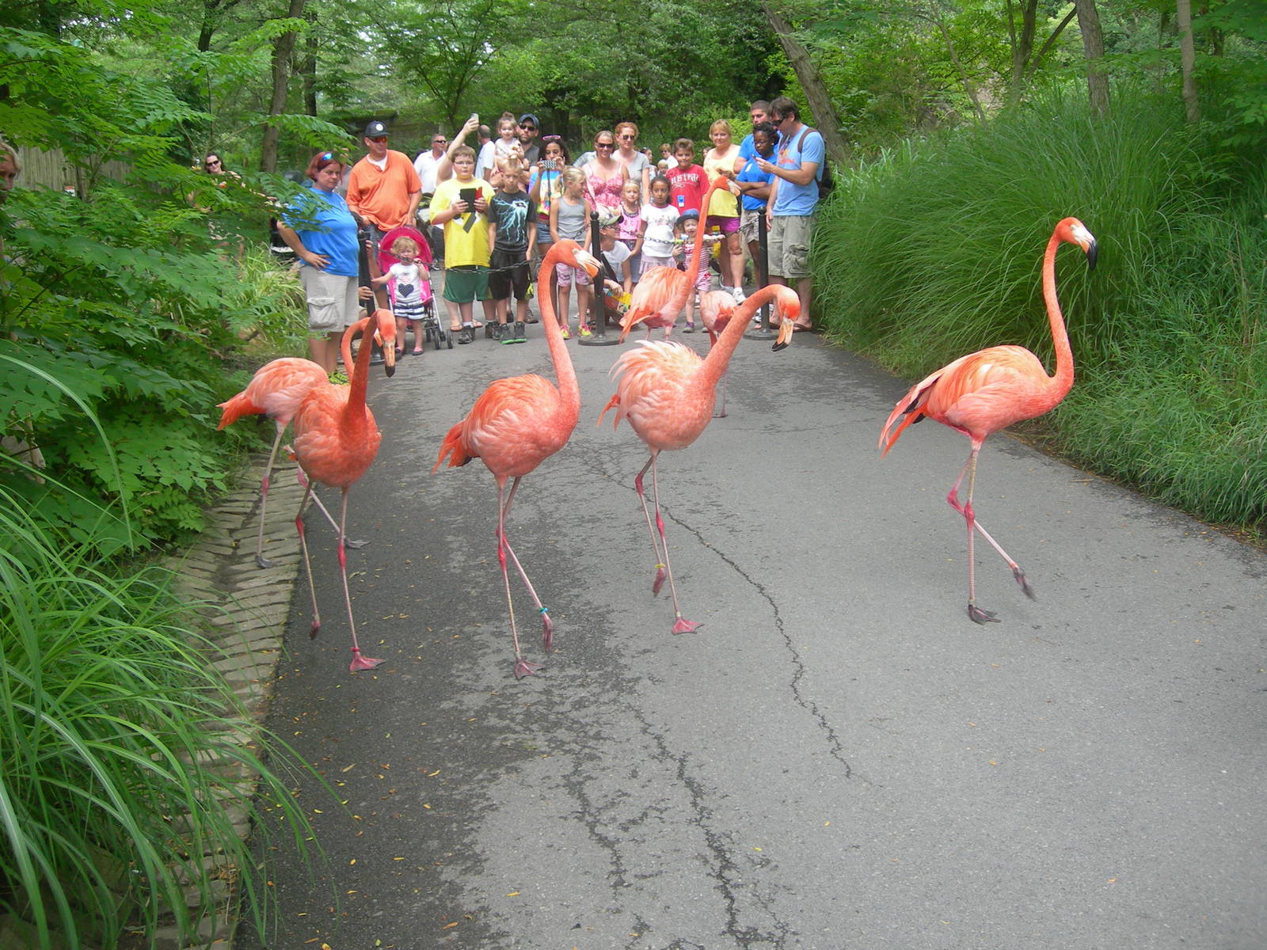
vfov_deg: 37.7
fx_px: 1391
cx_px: 634
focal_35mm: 38
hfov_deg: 49.0
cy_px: 475
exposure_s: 1/202
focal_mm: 7.8
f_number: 2.8
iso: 100
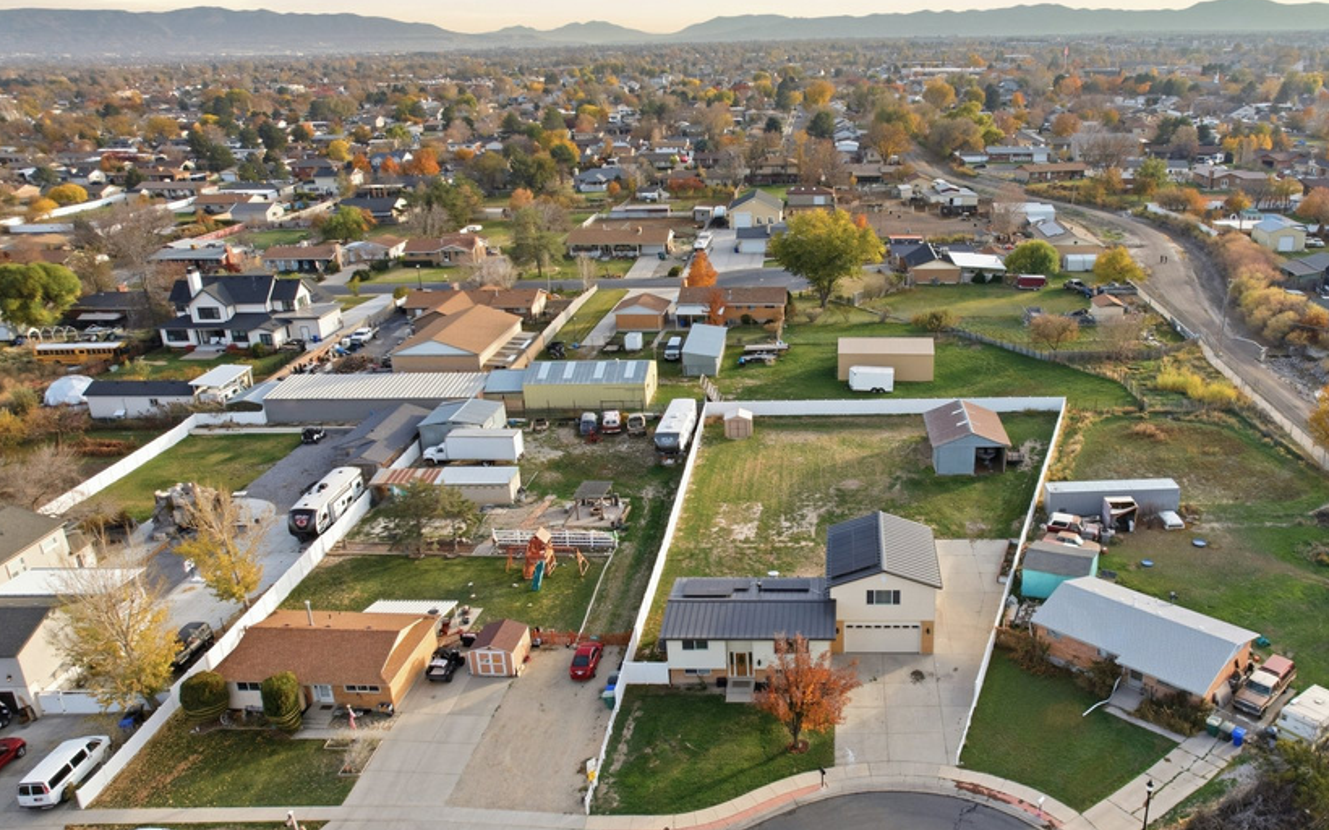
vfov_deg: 44.5
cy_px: 452
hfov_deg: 65.6
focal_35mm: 28
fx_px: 1014
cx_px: 823
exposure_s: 1/1250
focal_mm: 8.4
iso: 130
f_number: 2.8
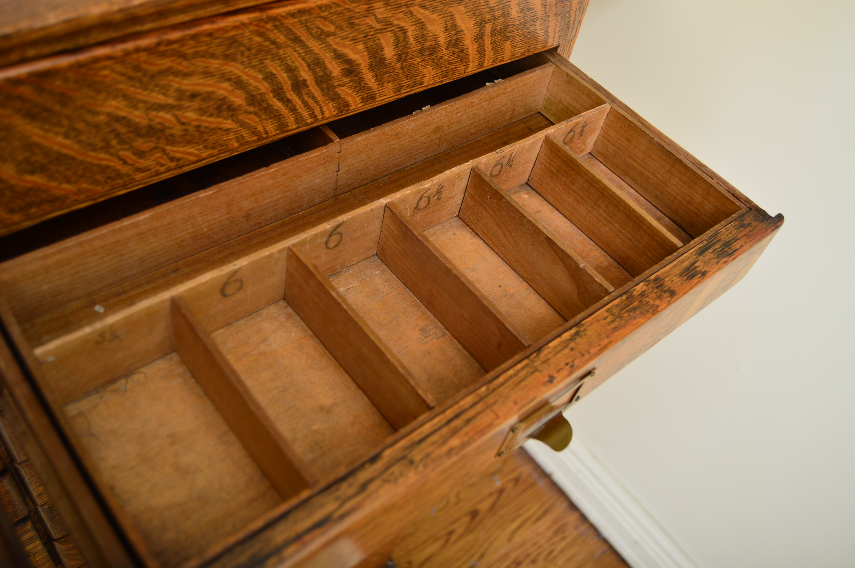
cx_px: 428
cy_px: 284
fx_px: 783
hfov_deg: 57.3
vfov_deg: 39.9
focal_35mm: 33
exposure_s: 1/200
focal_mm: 22
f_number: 3.5
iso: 200
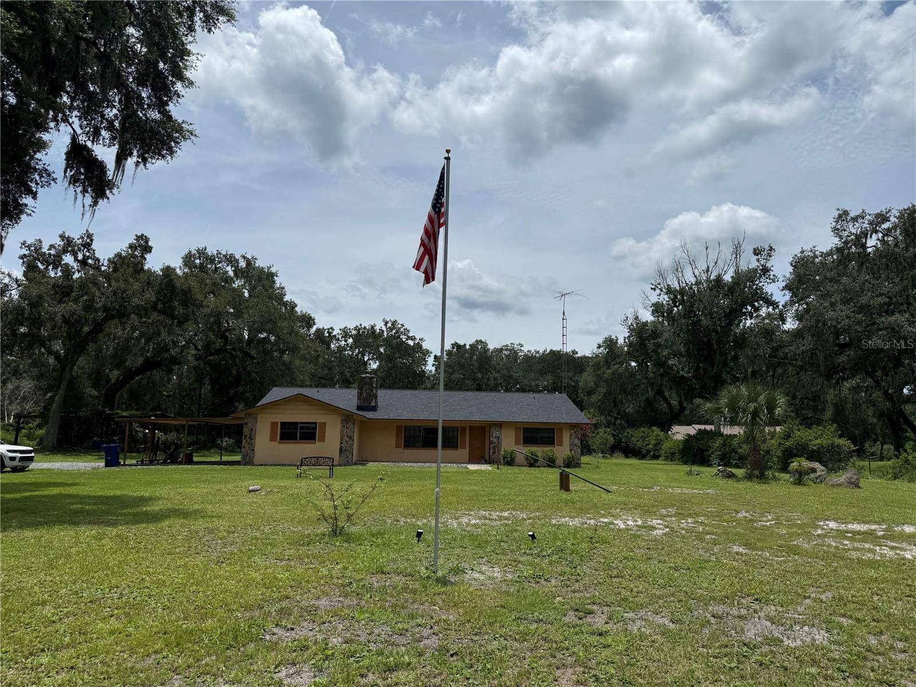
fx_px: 635
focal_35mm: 24
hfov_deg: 71.6
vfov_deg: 56.8
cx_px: 458
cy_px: 344
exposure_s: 1/10309
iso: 80
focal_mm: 6.76
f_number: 1.78
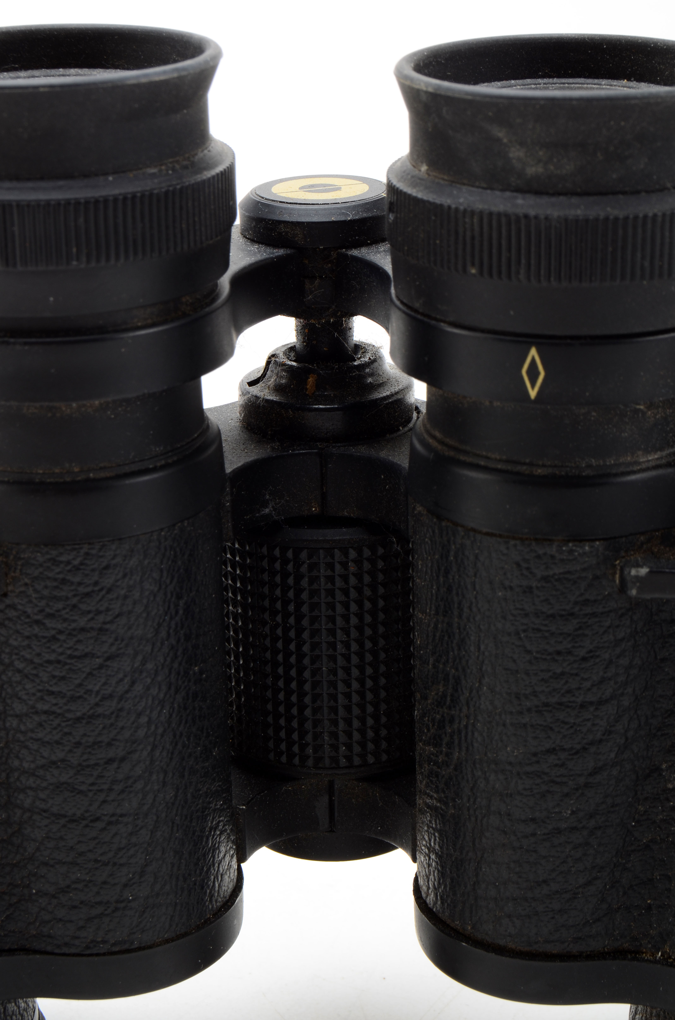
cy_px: 510
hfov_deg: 16.5
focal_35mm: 82
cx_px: 338
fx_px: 2331
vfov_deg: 24.7
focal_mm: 55
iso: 100
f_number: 18
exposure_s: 1/160
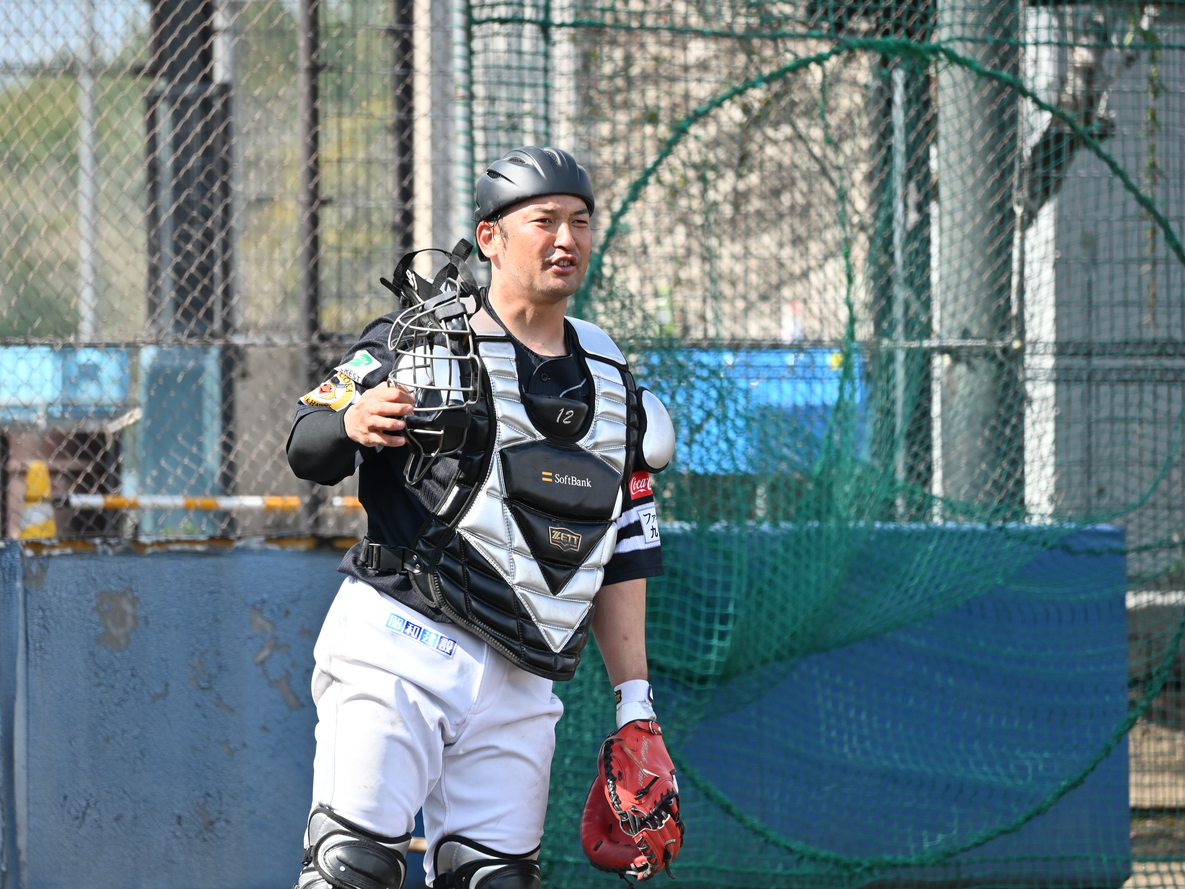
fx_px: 11674
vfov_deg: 4.4
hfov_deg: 5.8
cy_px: 445
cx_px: 583
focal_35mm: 341
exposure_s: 1/1600
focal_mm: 210
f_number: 6
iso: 640
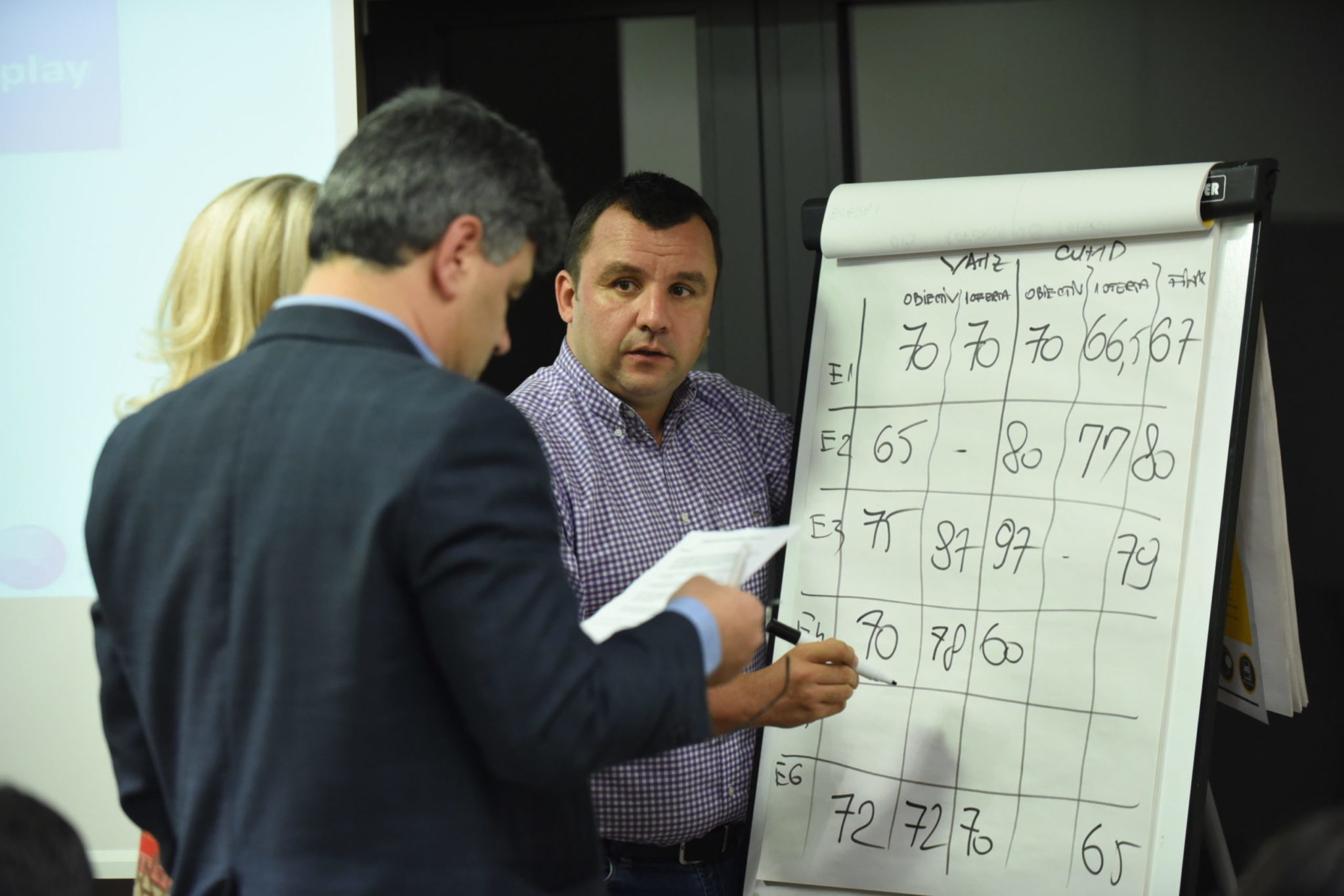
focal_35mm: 110
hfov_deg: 18.6
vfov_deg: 12.5
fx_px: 4107
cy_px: 448
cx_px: 672
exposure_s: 1/125
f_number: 3.5
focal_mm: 110
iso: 3200
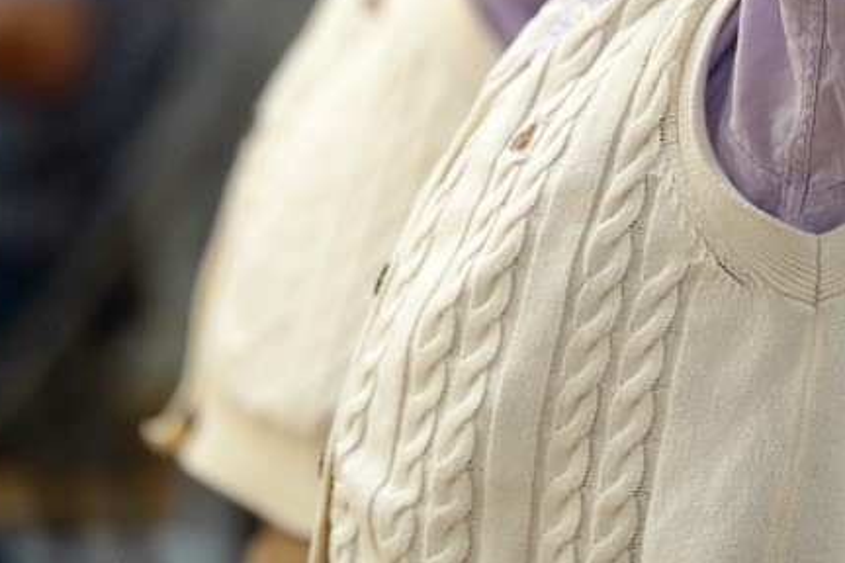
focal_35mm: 417
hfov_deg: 4.9
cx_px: 788
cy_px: -22
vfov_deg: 3.3
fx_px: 9787
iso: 800
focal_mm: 200
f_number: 4
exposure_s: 1/250
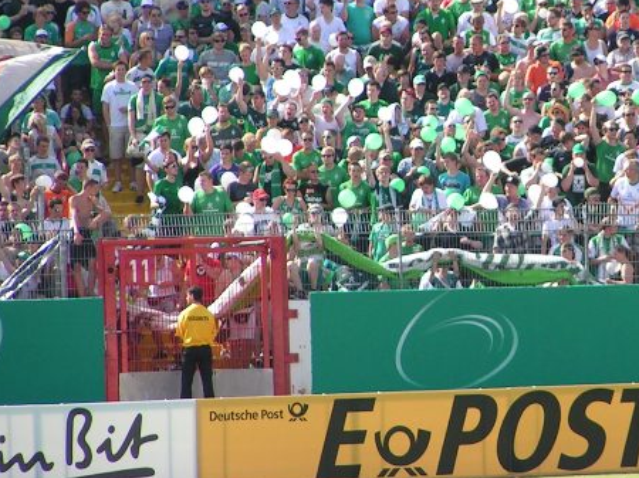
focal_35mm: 580
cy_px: 163
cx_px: 538
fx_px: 10701
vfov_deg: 2.6
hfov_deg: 3.4
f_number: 3.5
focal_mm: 49.8
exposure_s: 1/400
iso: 50
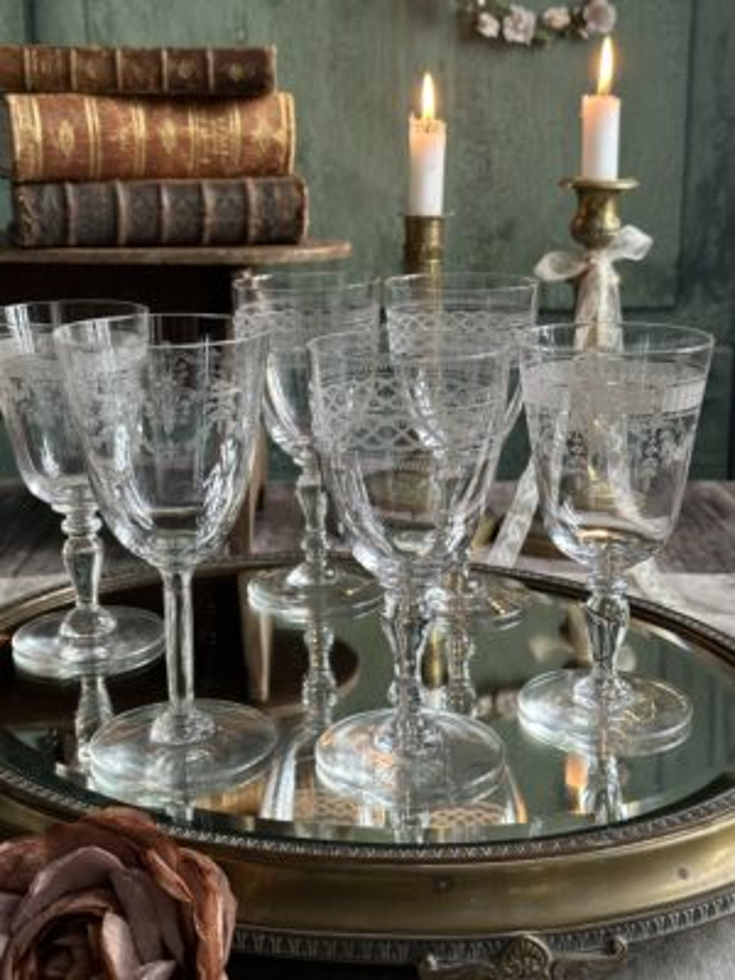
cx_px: 368
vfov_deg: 39.7
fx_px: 1359
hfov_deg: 30.3
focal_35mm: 48
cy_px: 490
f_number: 1.78
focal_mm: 6.86
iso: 125
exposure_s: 1/60
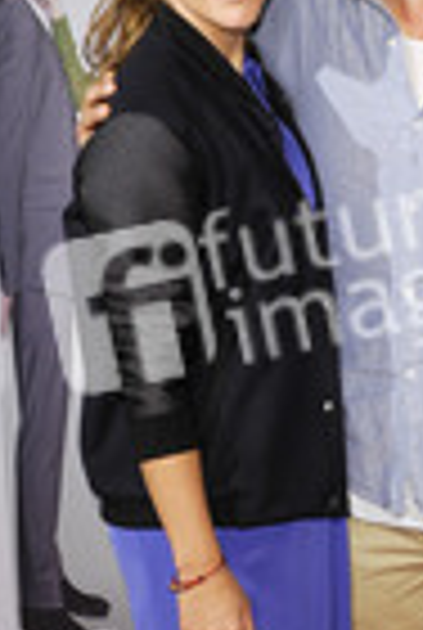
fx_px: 1999
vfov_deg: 17.7
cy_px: 513
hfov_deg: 12.0
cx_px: 407
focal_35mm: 114
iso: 640
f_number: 5.6
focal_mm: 40
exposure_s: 1/160
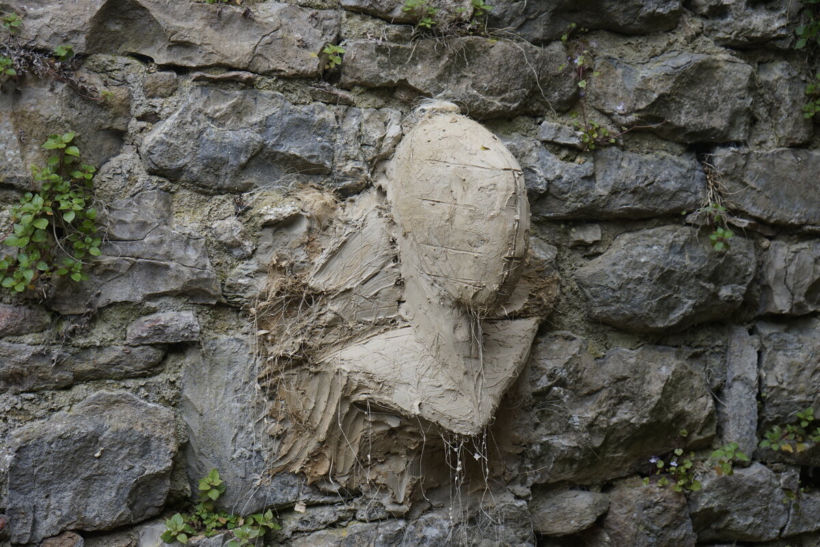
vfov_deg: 19.5
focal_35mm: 70
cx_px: 410
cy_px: 274
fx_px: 1594
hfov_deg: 28.8
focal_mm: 70
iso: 400
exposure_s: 1/160
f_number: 5.6
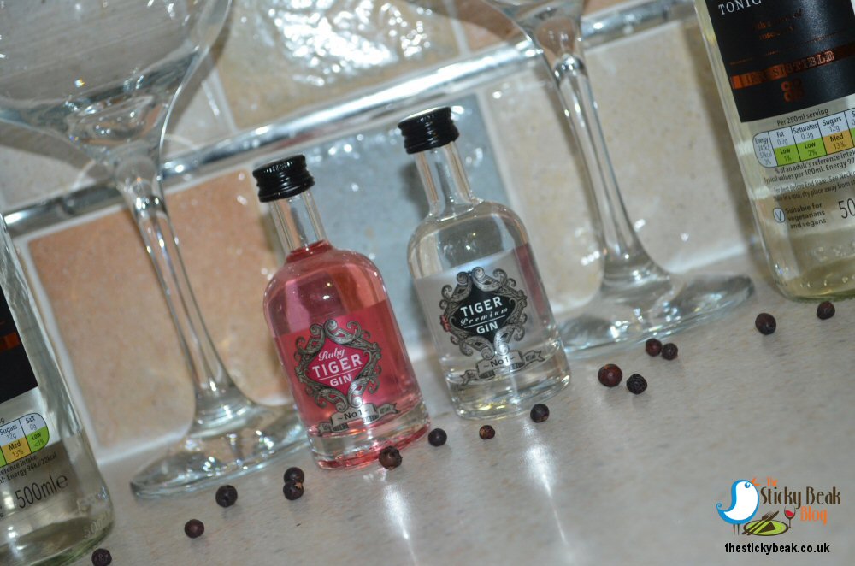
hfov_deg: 32.0
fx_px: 1493
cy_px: 283
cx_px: 428
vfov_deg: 21.5
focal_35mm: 63
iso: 1600
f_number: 5.3
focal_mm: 42
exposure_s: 1/60
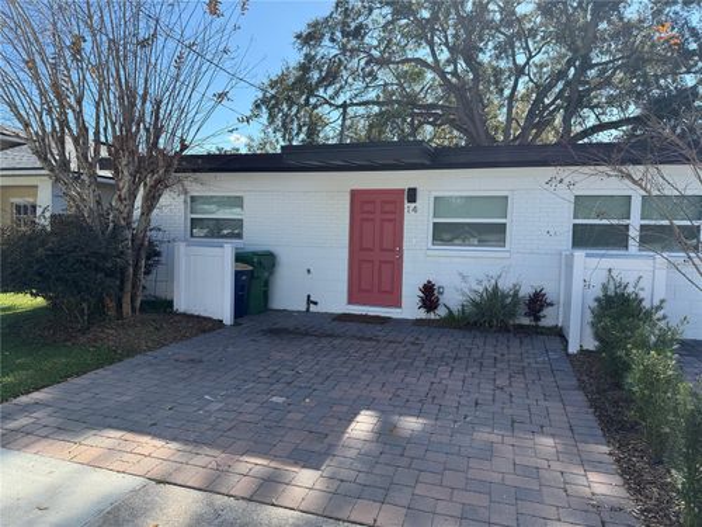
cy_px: 264
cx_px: 351
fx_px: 487
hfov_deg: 71.6
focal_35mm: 24
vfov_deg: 56.8
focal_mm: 6.76
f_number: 1.78
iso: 100
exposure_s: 1/3145
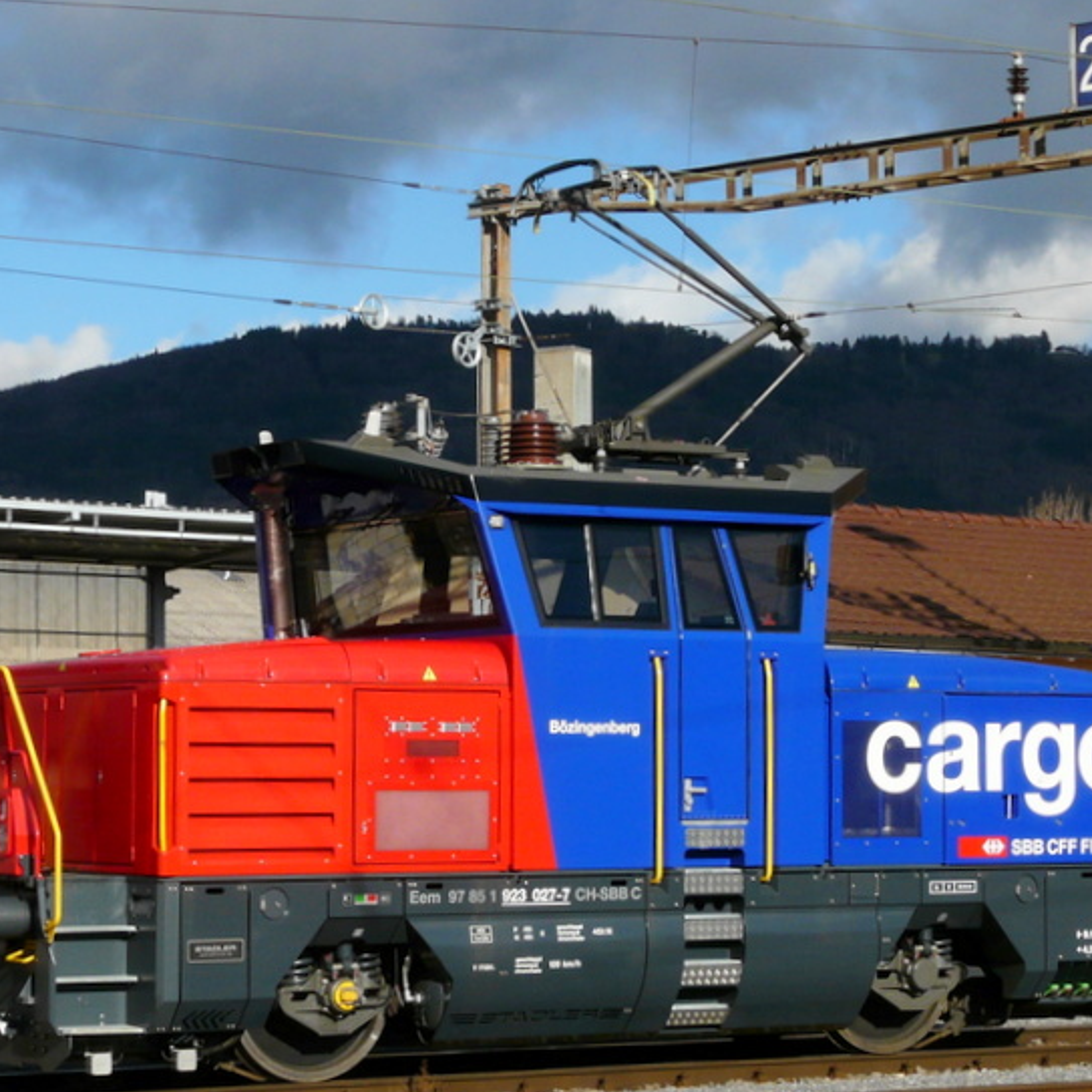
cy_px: 640
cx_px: 539
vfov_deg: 18.1
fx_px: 3426
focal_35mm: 96
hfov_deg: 18.1
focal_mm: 9.8
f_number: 7.1
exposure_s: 1/400
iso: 100
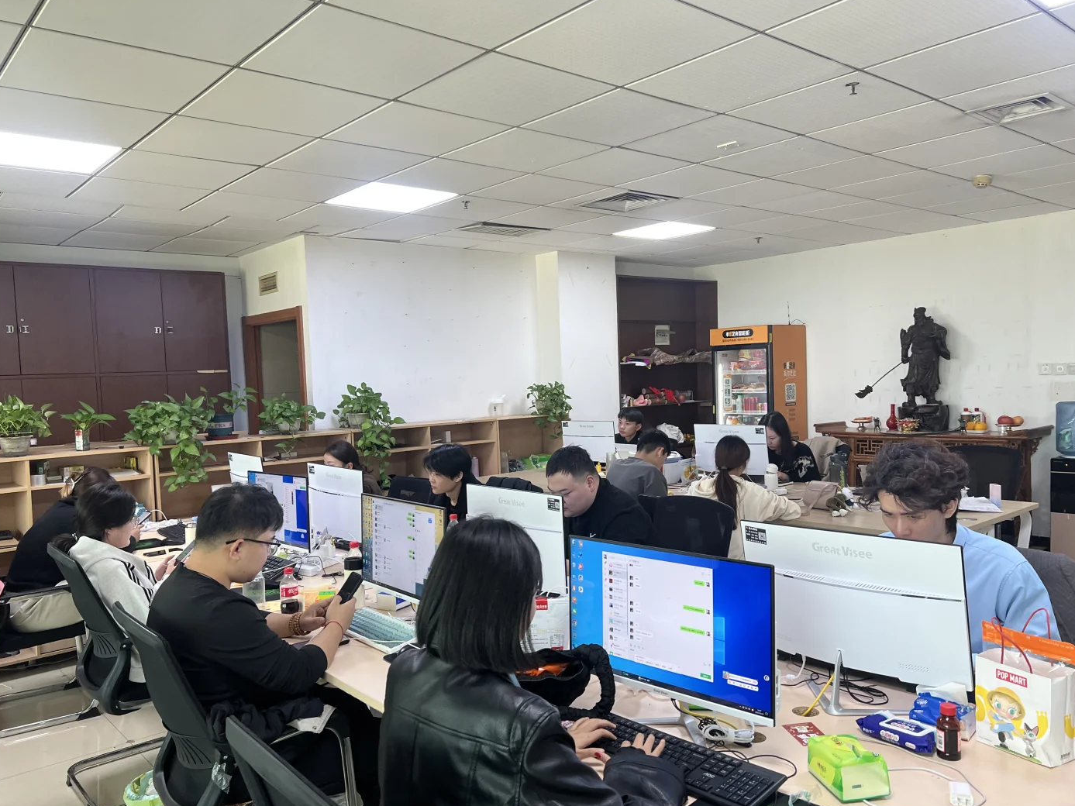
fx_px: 838
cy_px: 415
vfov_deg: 51.3
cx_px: 528
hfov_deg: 65.3
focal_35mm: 27
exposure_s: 1/100
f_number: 1.5
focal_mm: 5.7
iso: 100
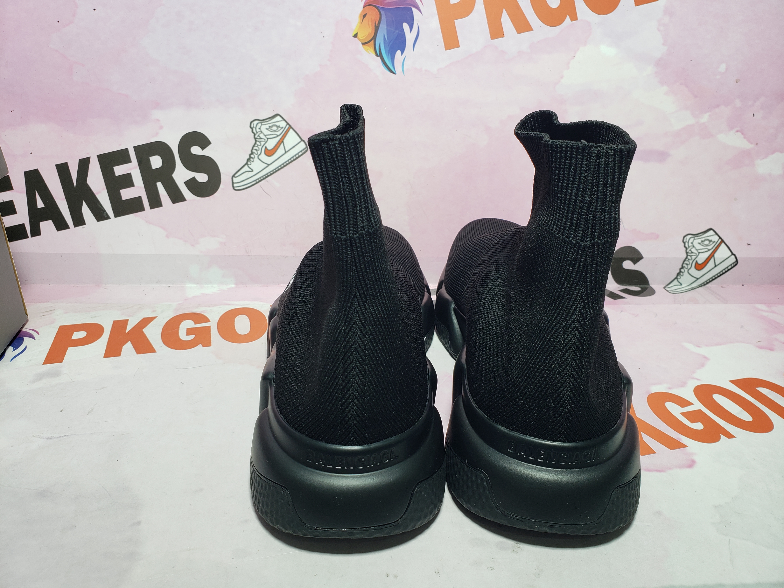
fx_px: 589
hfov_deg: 67.3
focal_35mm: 26
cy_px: 294
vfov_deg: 53.1
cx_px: 392
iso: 50
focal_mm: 4.3
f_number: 2.4
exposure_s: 1/166
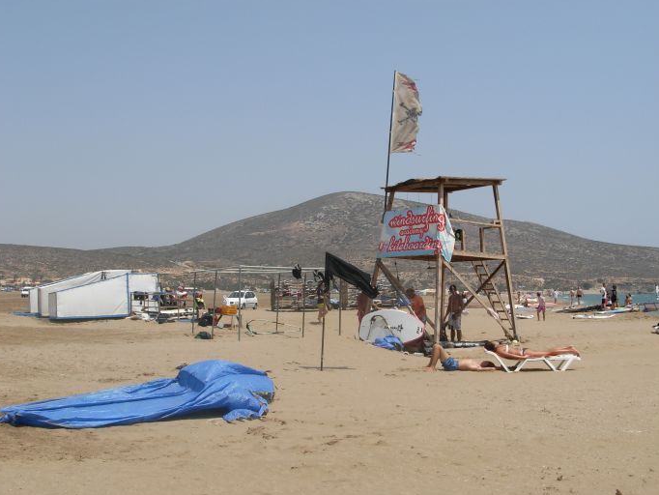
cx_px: 328
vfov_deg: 36.8
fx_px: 743
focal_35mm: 39
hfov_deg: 47.8
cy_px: 248
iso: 79
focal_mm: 6.3
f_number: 4.9
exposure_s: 1/724
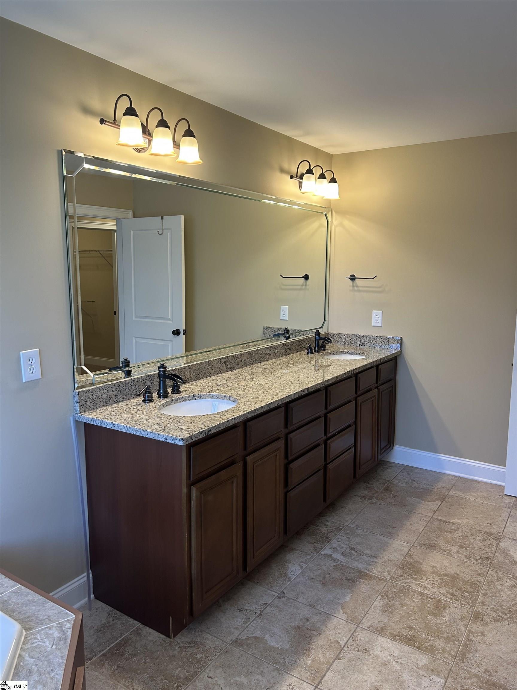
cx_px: 258
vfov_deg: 67.3
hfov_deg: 53.1
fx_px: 518
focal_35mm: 26
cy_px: 345
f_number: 1.5
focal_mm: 5.7
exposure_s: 1/120
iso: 100
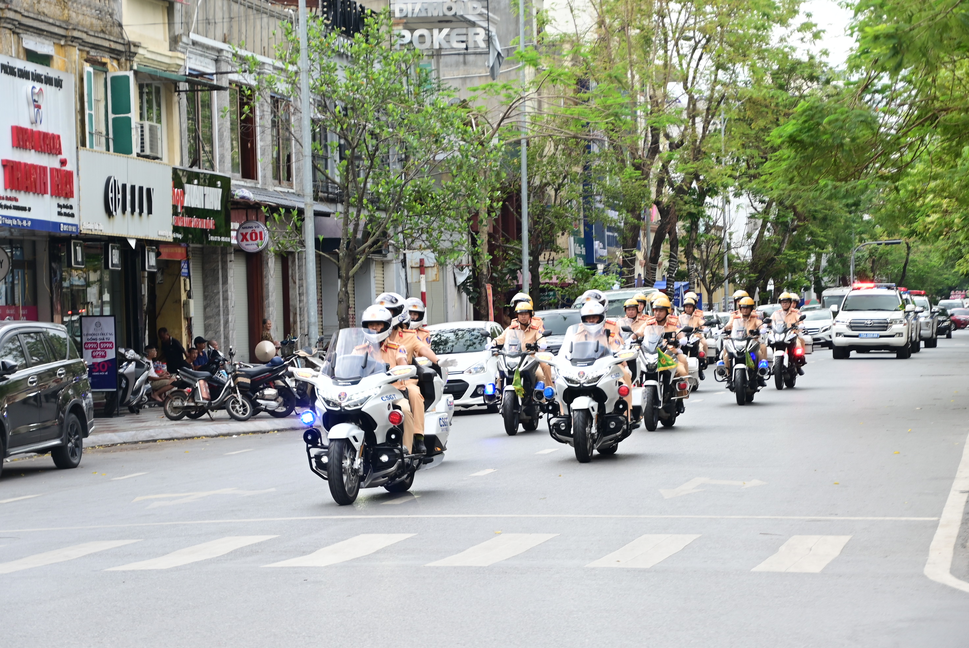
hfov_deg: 18.2
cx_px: 484
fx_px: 3017
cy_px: 324
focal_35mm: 112
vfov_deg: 12.3
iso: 125
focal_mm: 75
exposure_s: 1/200
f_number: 5.3
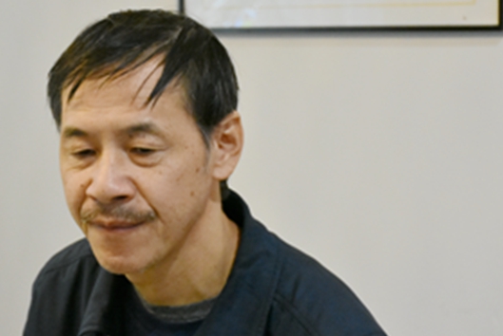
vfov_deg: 11.6
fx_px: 1651
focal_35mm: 118
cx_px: 194
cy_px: 176
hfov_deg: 17.3
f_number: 4.8
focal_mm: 52
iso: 5000
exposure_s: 1/100
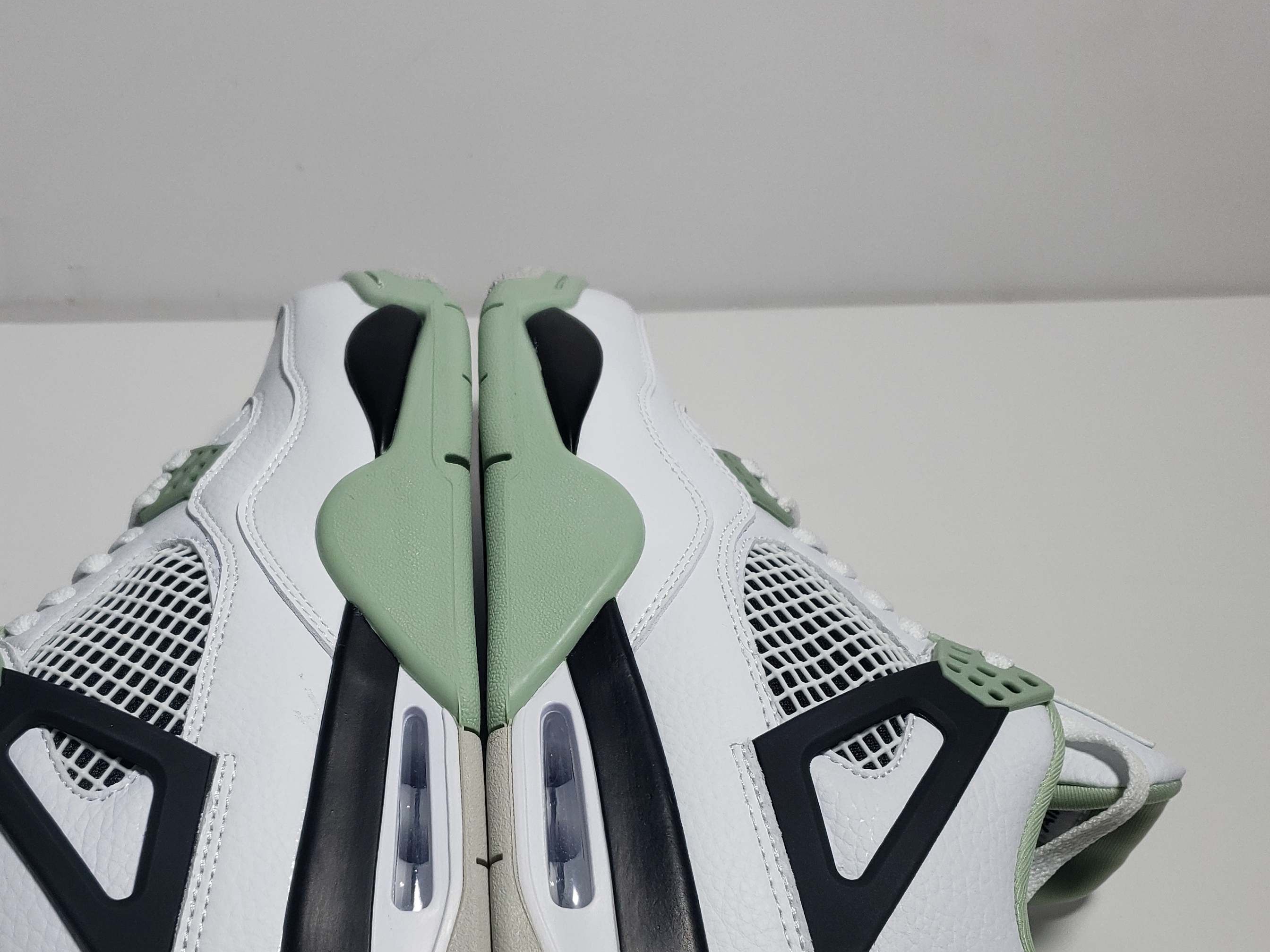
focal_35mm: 39
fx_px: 1431
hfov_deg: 47.6
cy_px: 710
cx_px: 522
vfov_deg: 36.0
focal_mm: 4.3
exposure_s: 1/750
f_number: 1.5
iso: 50
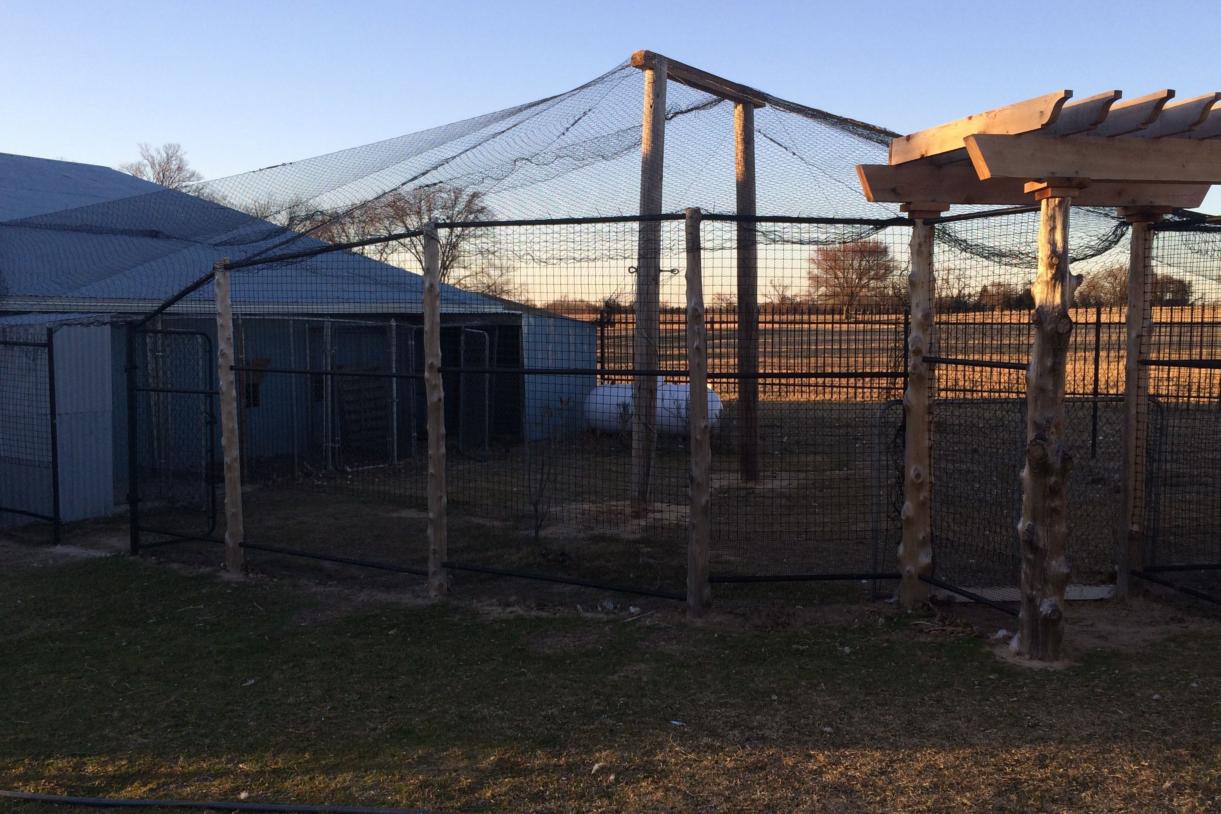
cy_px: 435
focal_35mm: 34
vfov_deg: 38.9
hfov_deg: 55.8
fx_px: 1153
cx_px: 637
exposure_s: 1/554
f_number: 2.2
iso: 32
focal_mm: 4.15
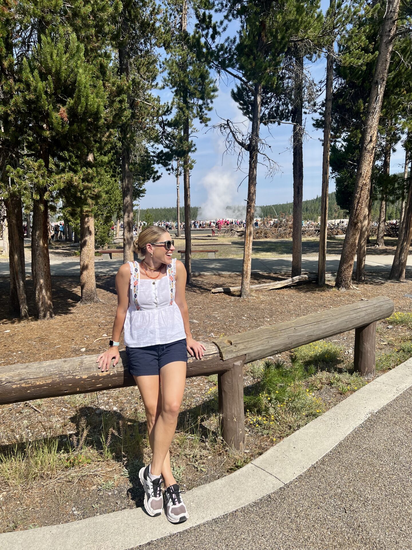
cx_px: 206
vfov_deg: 67.3
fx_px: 413
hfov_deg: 53.1
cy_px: 275
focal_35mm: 26
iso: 50
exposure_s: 1/3831
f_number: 1.5
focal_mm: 5.7
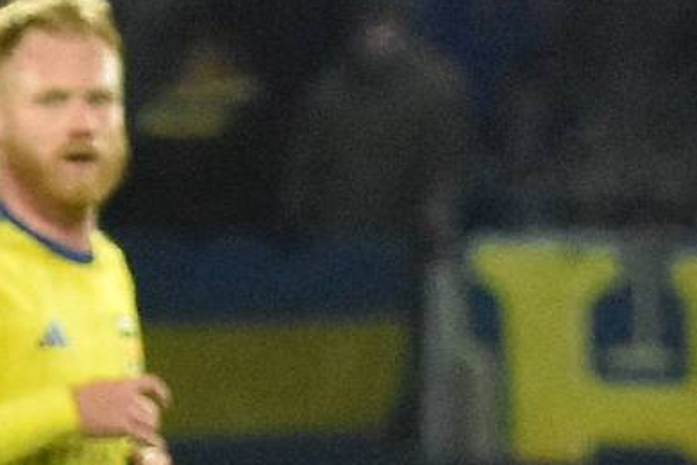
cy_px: 1023
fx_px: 18585
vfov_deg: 1.4
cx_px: 323
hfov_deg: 2.1
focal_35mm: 960
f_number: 2.8
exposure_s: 1/800
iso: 2000
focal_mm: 130
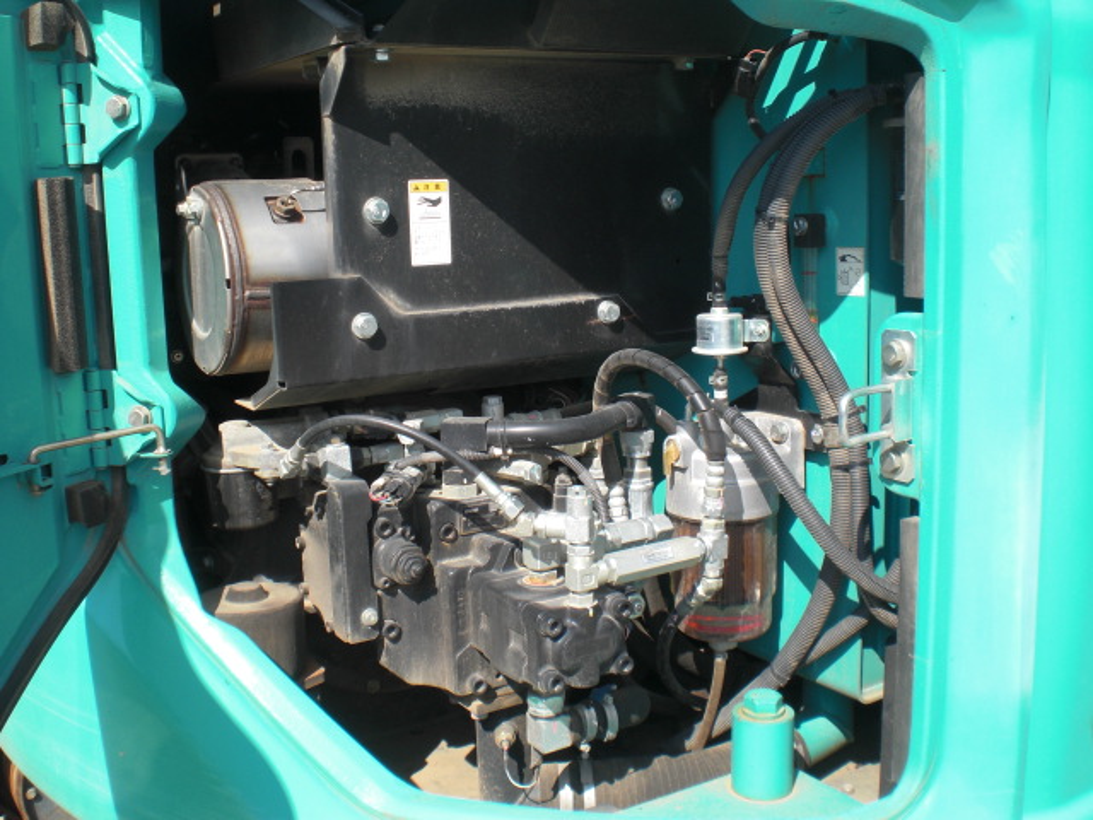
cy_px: 410
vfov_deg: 37.7
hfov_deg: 49.0
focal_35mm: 38
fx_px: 1200
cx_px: 546
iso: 64
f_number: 5.6
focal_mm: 6.3
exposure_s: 1/200
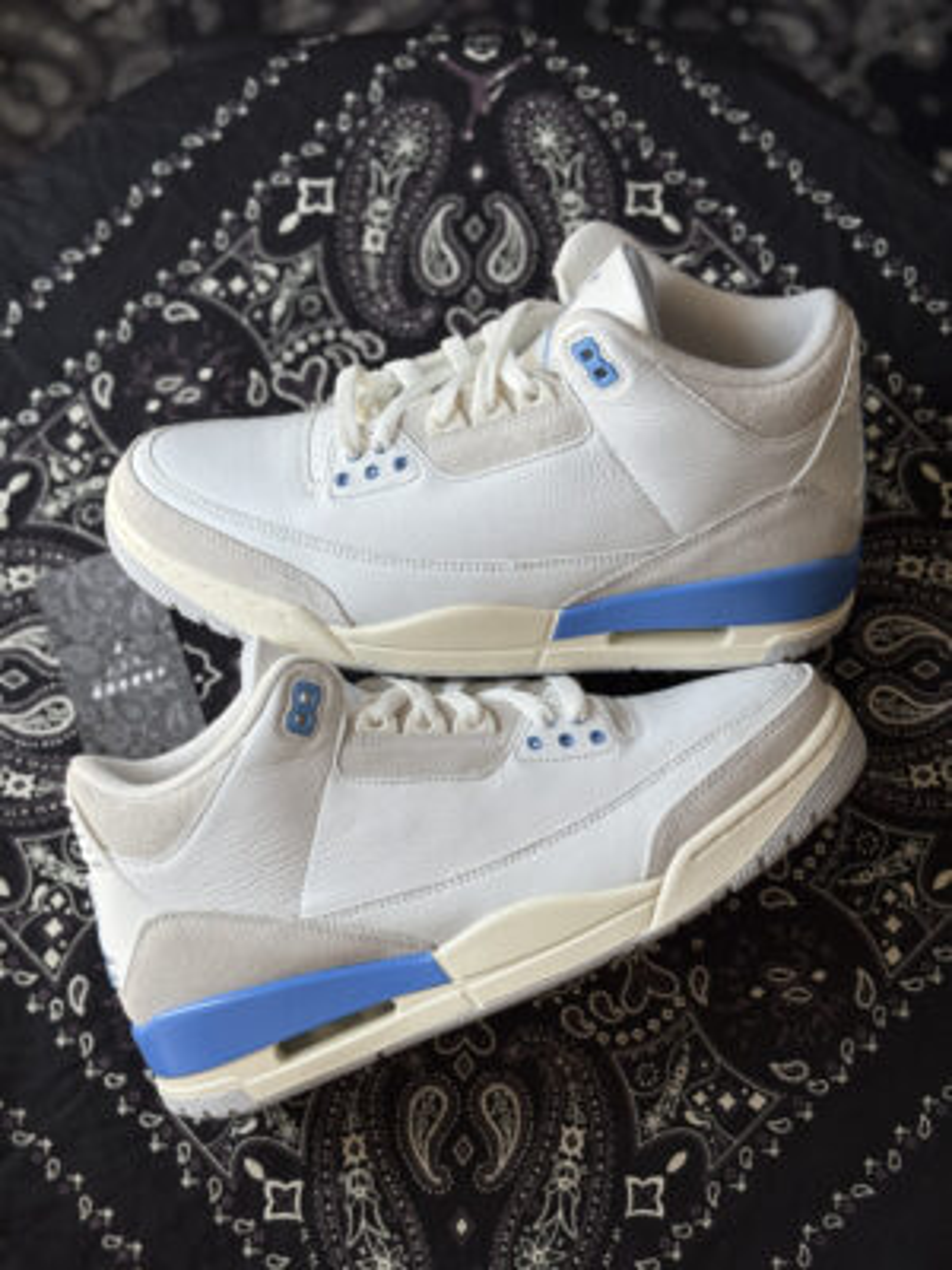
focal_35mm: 52
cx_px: 476
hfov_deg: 28.0
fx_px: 1907
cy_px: 635
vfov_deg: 36.8
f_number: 1.6
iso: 32
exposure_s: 1/359
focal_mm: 5.96
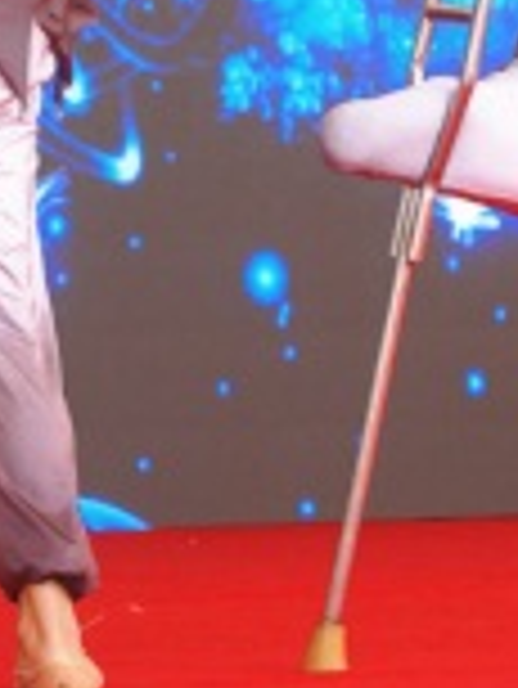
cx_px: 297
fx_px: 3766
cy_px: 40
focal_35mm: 189
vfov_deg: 10.4
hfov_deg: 7.9
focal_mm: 40
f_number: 5.6
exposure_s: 1/80
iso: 100
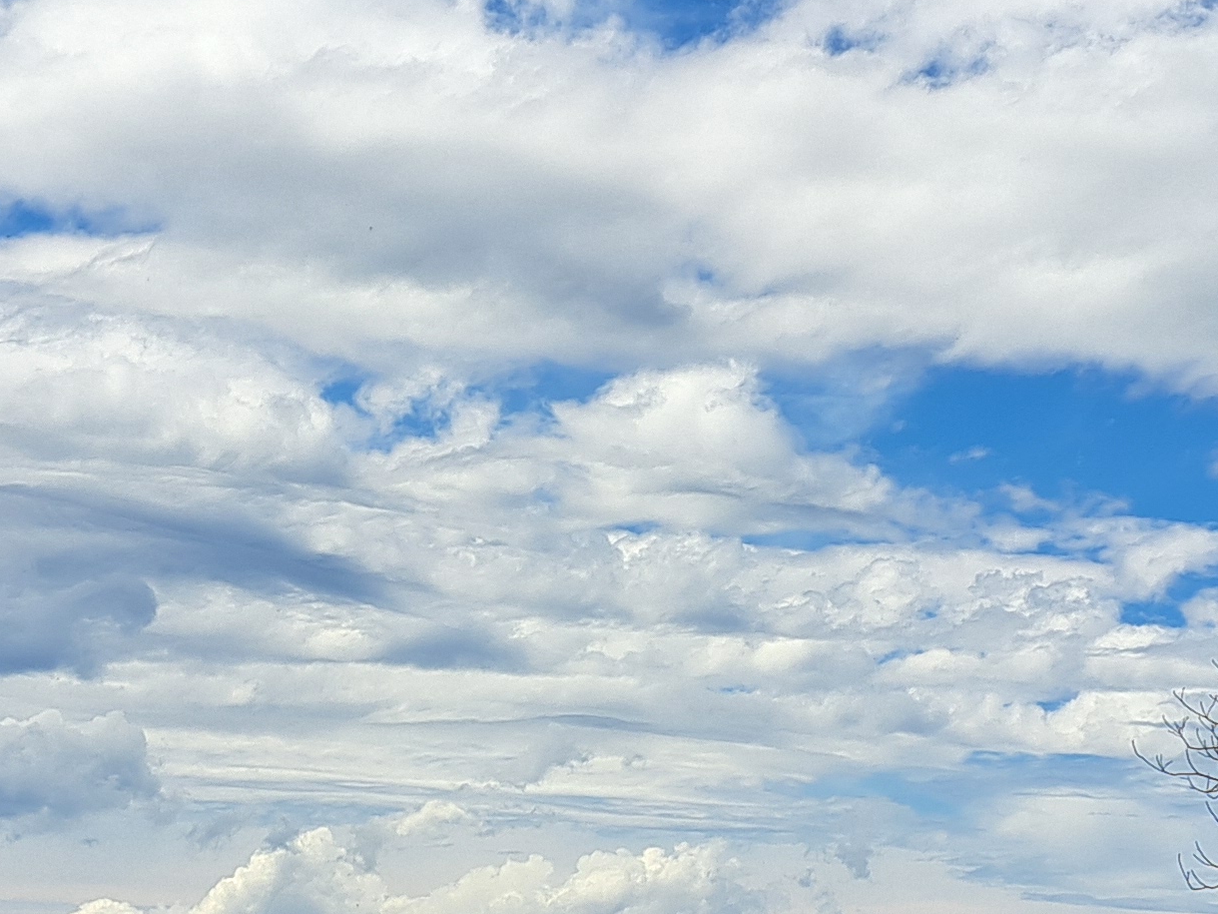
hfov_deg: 21.5
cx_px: 545
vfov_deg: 16.2
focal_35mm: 91
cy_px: 586
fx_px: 3202
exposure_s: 1/2364
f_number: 1.8
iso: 50
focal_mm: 5.23
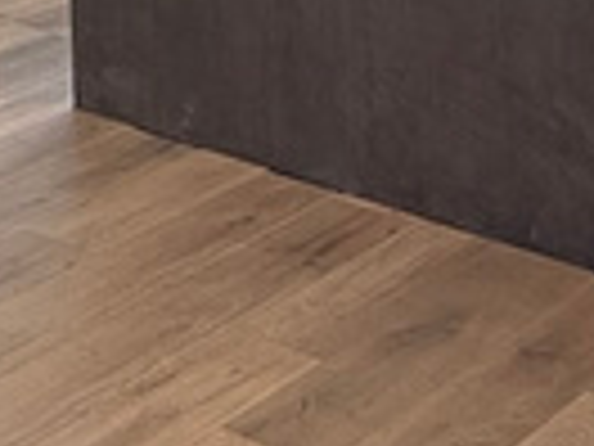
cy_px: -329
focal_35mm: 109
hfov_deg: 18.0
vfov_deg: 12.5
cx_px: 410
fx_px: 1870
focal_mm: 2.22
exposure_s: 1/187
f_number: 2.2
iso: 64
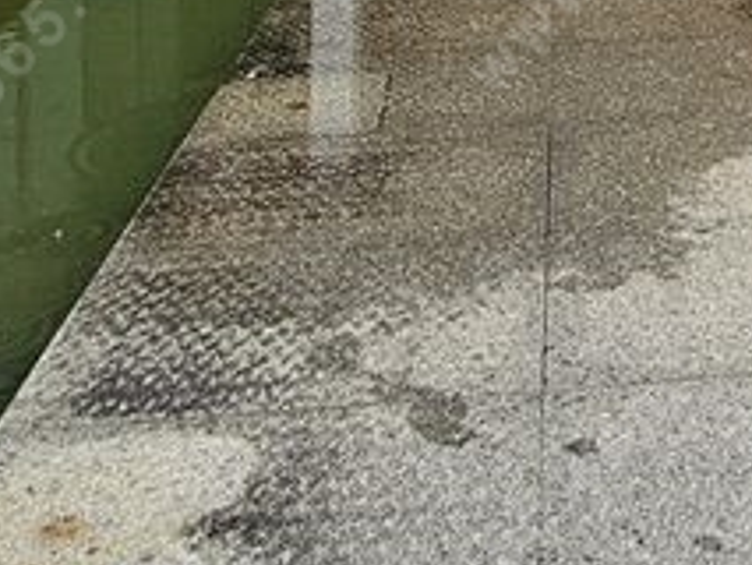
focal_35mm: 61
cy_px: -480
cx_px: 763
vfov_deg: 18.3
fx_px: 1326
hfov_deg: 29.4
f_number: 2.2
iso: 50
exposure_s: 1/854
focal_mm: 2.2
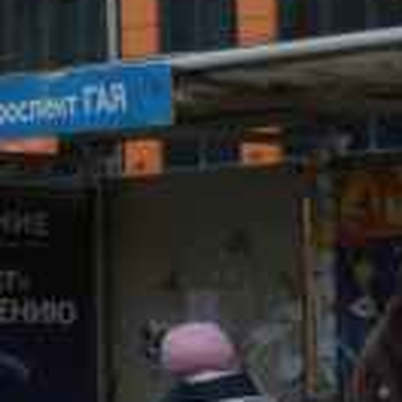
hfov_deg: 5.2
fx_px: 3968
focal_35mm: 302
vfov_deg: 5.8
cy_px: 100
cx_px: -1115
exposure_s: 1/500
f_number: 5
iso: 100
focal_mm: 24
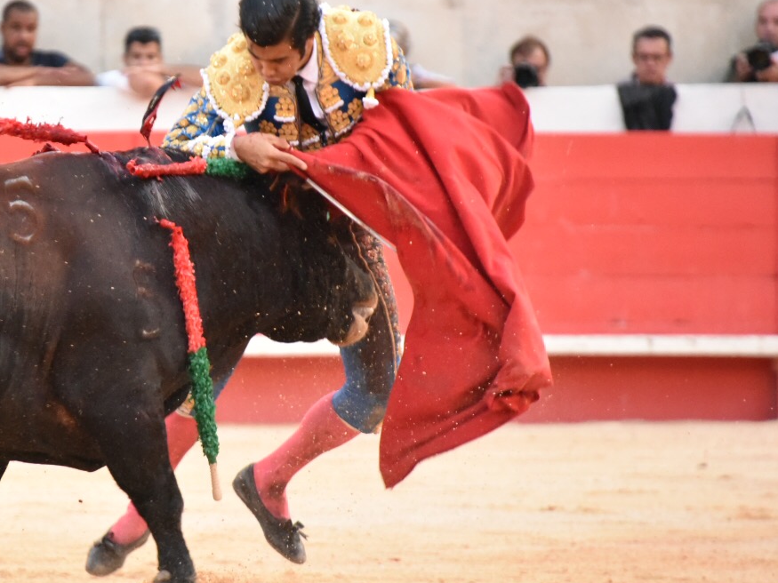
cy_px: 234
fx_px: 10000
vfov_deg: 3.3
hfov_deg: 4.5
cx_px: 108
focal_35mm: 445
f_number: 5.6
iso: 9000
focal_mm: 250
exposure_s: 1/640
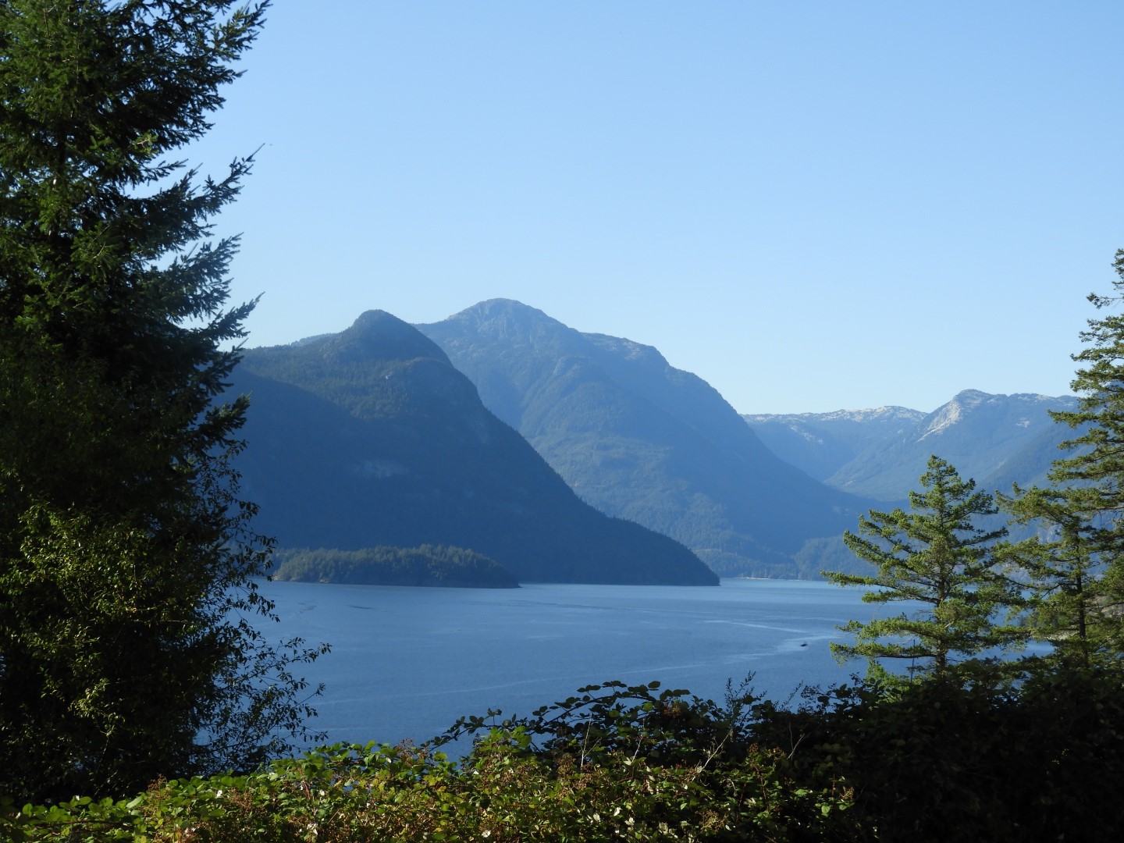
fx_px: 2598
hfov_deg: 24.4
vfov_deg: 18.4
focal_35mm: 80
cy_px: 422
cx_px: 562
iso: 100
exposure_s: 1/500
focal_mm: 14.3
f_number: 4.5
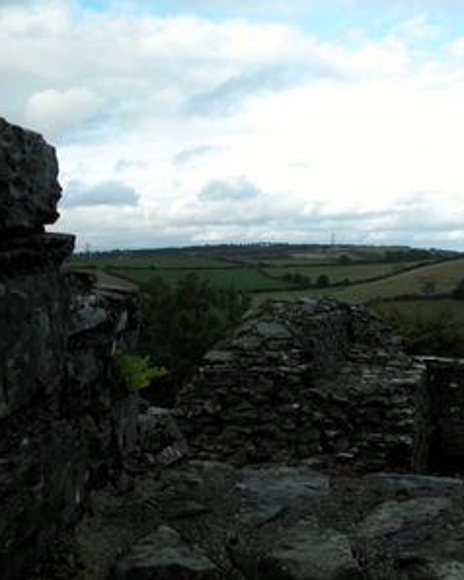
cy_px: 289
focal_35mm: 46
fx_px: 789
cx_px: 335
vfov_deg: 40.3
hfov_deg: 32.3
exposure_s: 1/194
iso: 100
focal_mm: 8.9
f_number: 5.6
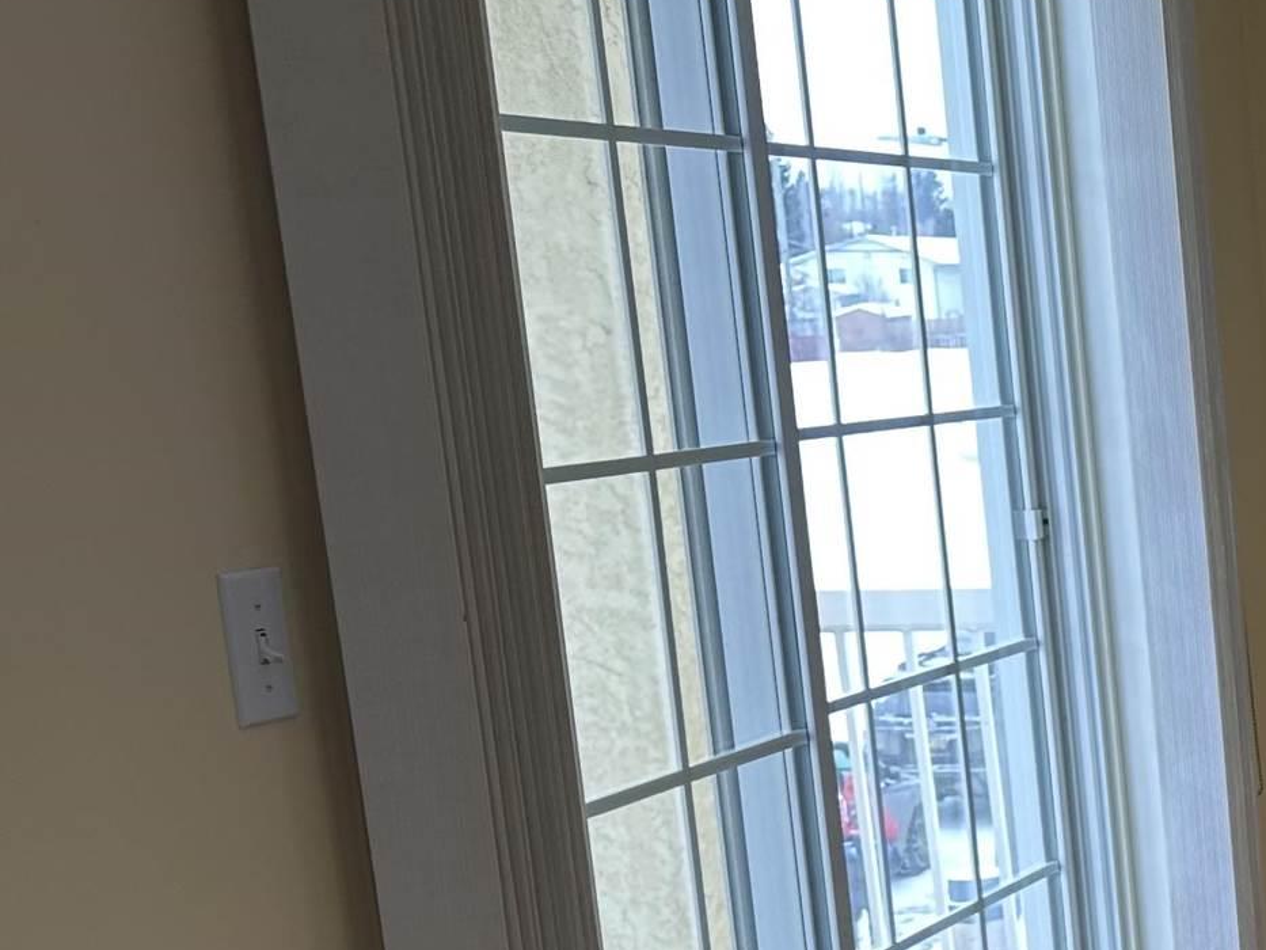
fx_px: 2890
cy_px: 1002
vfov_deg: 18.1
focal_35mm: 79
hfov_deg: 20.3
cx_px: 2019
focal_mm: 6.86
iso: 64
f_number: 1.78
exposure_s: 1/121
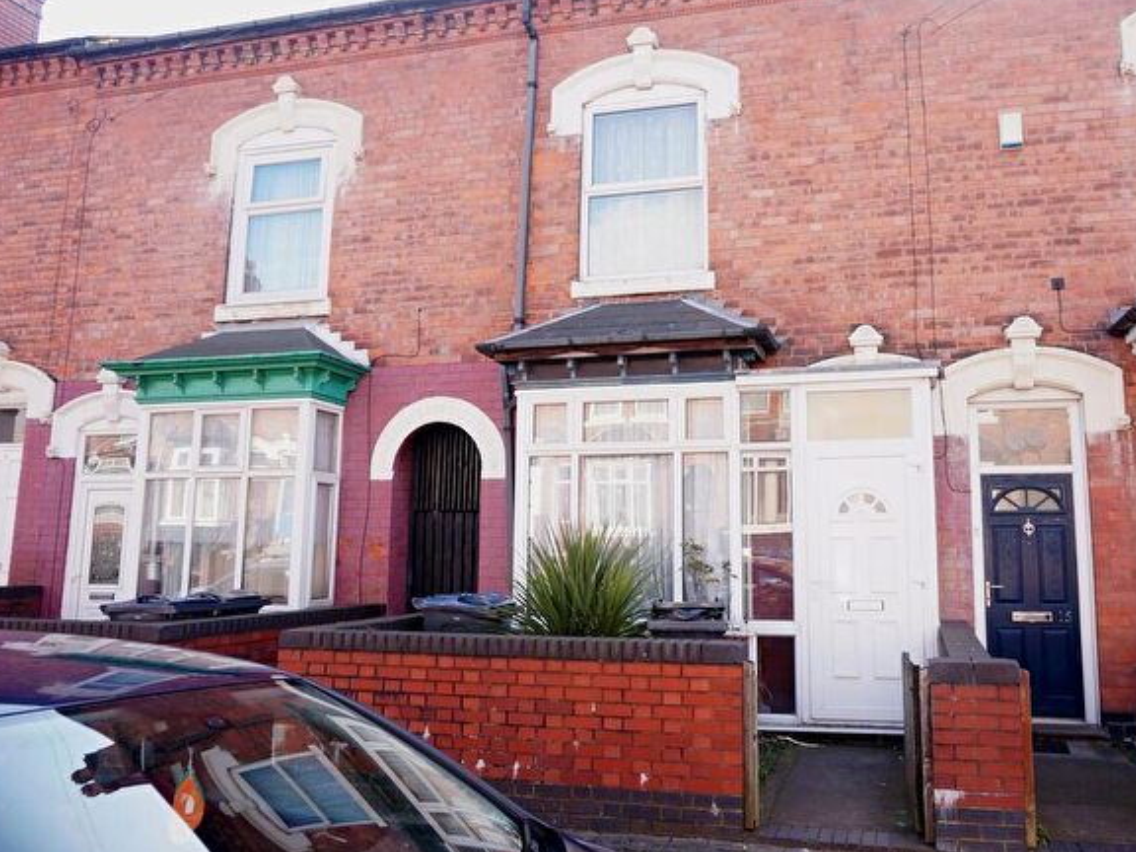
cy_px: 403
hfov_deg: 62.9
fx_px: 919
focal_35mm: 28
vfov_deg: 49.7
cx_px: 676
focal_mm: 16
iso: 200
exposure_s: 1/160
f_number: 4.5
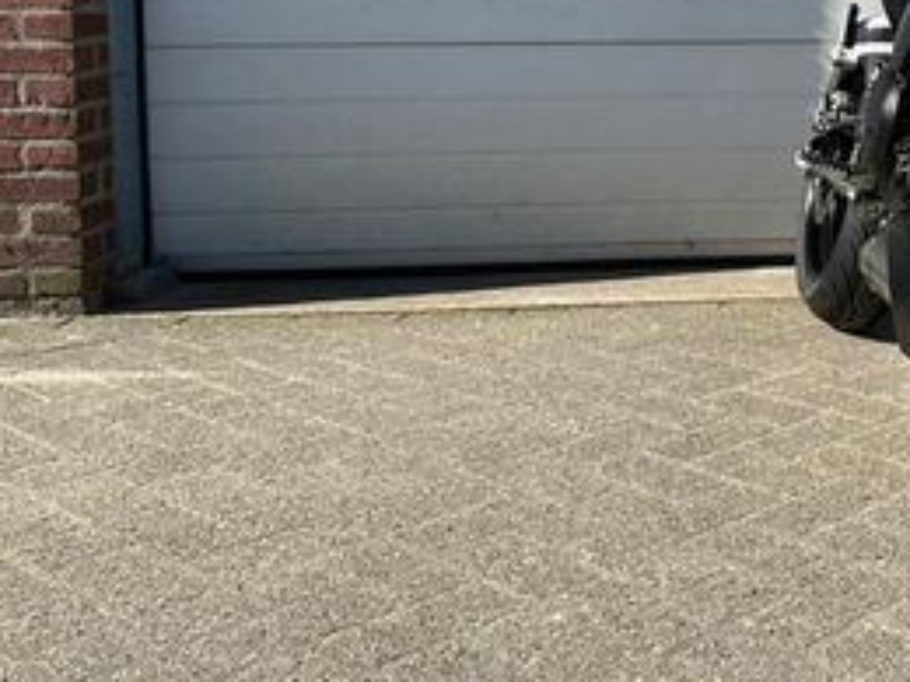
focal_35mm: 59
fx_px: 1551
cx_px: 914
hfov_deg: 30.4
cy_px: 59
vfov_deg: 24.1
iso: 80
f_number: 1.78
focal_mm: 6.86
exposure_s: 1/3155
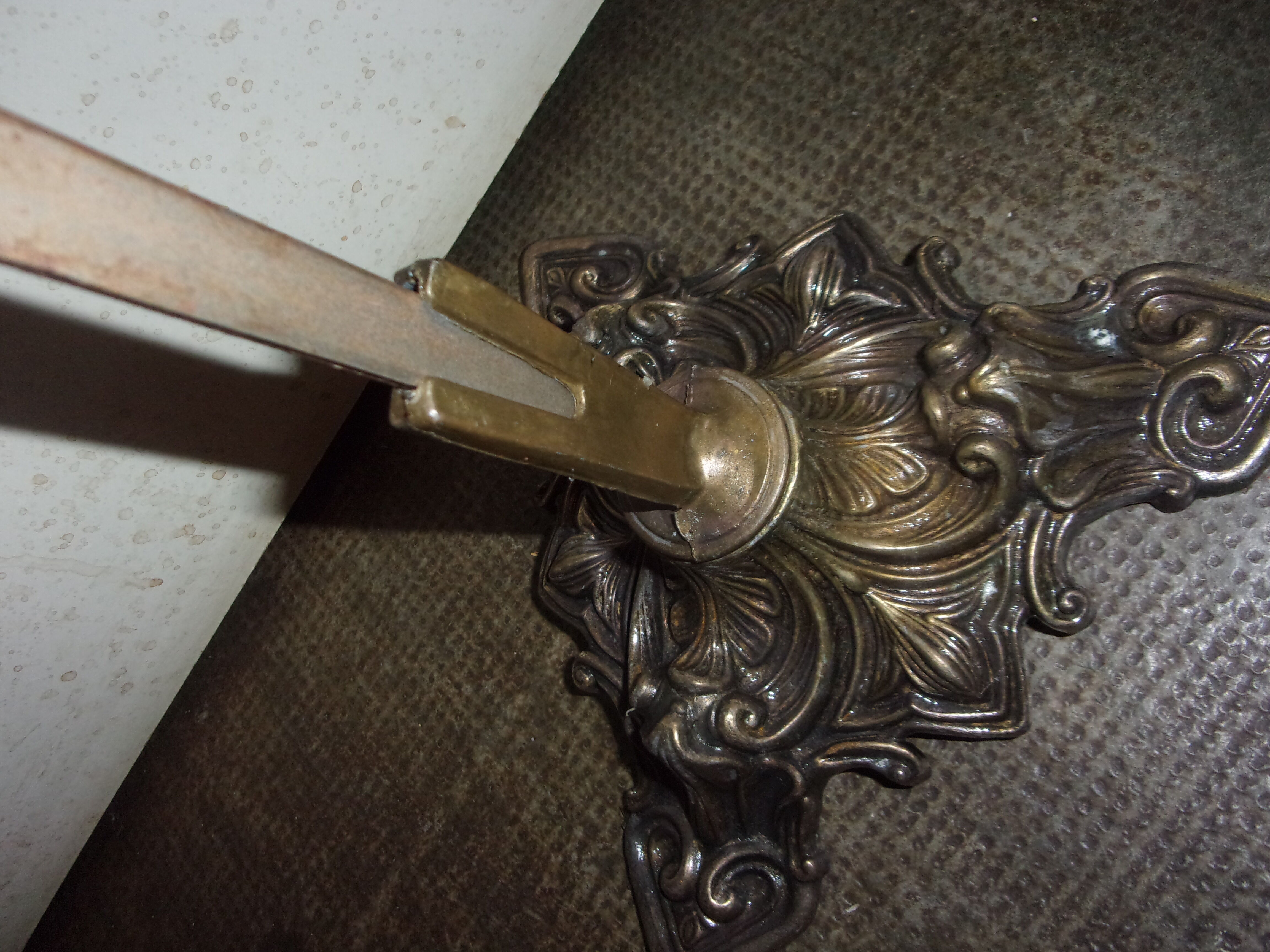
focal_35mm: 28
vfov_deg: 49.7
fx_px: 1027
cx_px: 635
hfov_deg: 63.4
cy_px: 476
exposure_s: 1/34
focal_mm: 5.1
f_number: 3.9
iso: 200
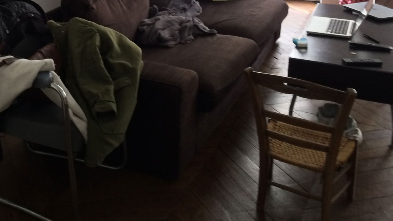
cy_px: -5
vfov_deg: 22.1
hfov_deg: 38.3
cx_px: 74
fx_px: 542
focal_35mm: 52
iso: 160
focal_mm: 4.15
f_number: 2.2
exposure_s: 1/33
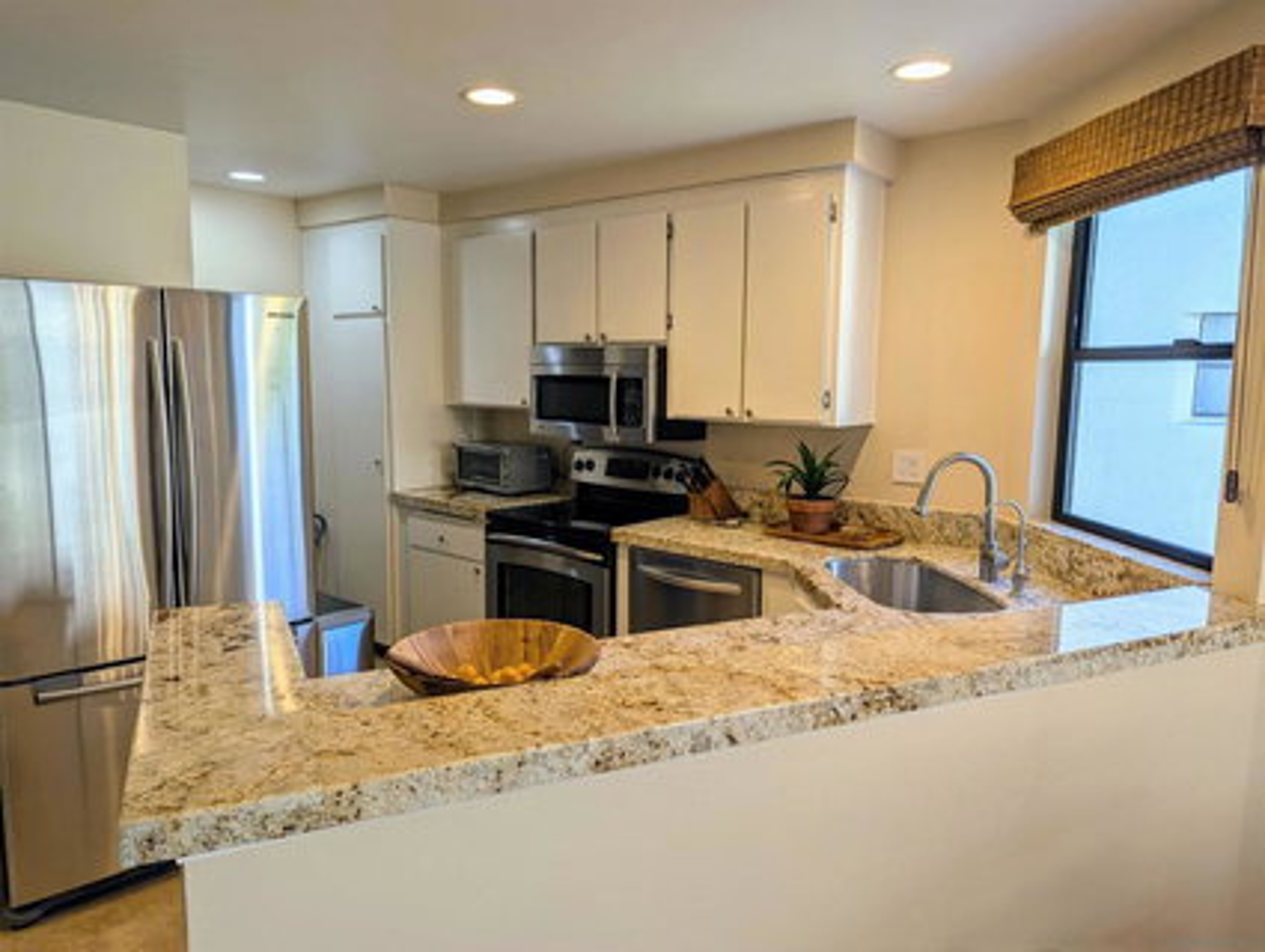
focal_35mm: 24
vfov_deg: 56.9
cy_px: 476
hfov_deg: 71.5
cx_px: 632
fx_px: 878
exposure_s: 1/214
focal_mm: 6.81
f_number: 1.85
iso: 46
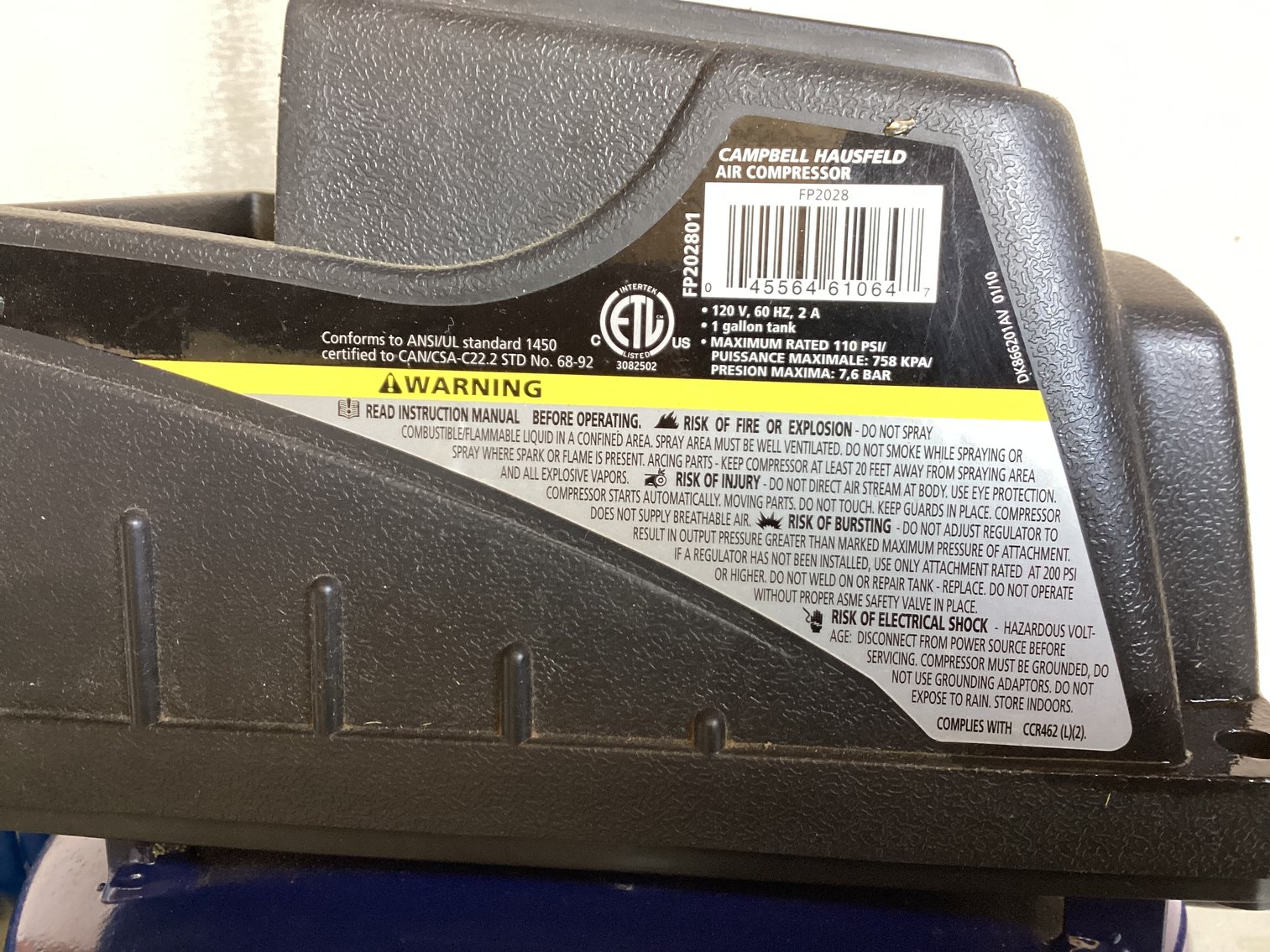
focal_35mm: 31
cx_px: 635
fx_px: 1137
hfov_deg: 58.3
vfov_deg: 45.4
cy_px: 476
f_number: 2.4
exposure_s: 1/60
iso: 160
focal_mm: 3.3
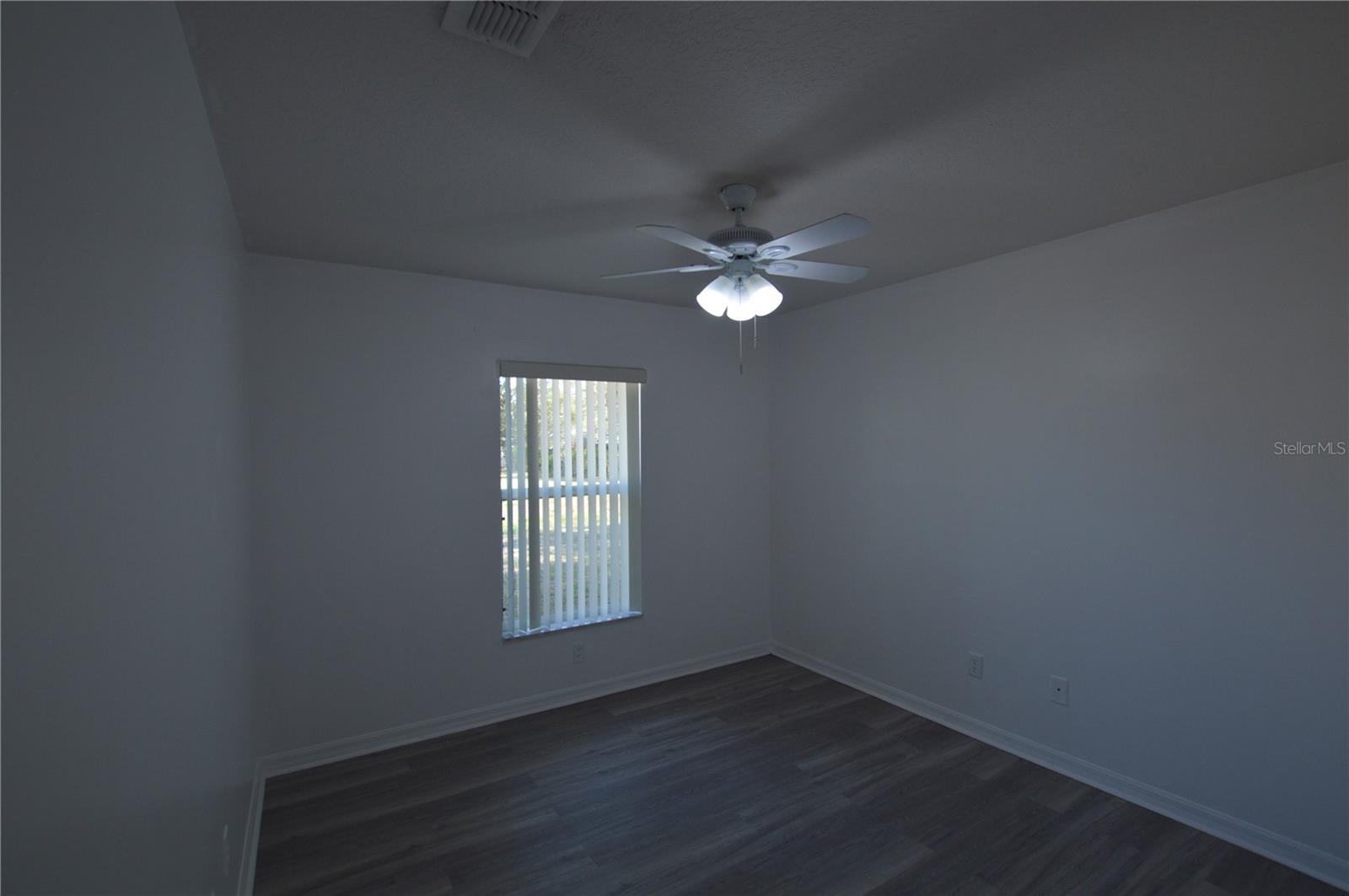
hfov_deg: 100.5
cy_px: 448
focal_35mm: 15
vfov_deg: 77.2
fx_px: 561
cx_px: 674
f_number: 5.6
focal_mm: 10
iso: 400
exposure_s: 1/100
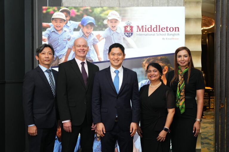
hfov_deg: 48.5
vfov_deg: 33.4
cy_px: 76
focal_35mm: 40
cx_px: 114
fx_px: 254
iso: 1000
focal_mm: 40
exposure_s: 1/160
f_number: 5
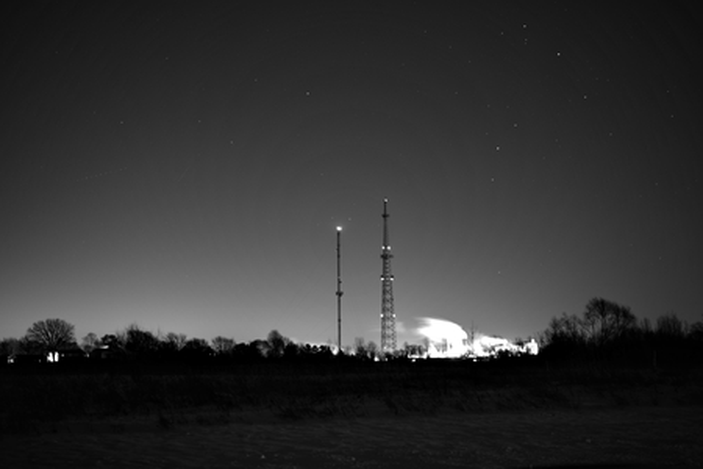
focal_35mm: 40
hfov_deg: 48.5
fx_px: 781
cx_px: 352
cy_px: 234
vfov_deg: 33.4
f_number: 2.8
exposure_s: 15
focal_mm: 26
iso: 100
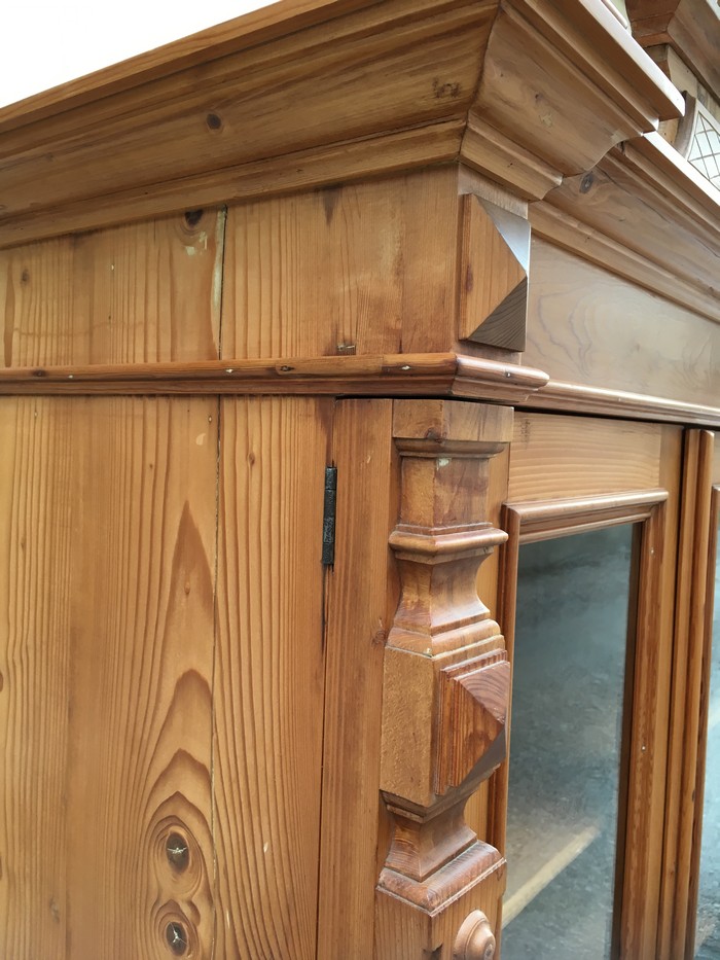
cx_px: 360
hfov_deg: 48.2
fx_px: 804
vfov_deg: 61.7
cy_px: 480
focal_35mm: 29
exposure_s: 1/33
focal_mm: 4.15
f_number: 2.2
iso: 25
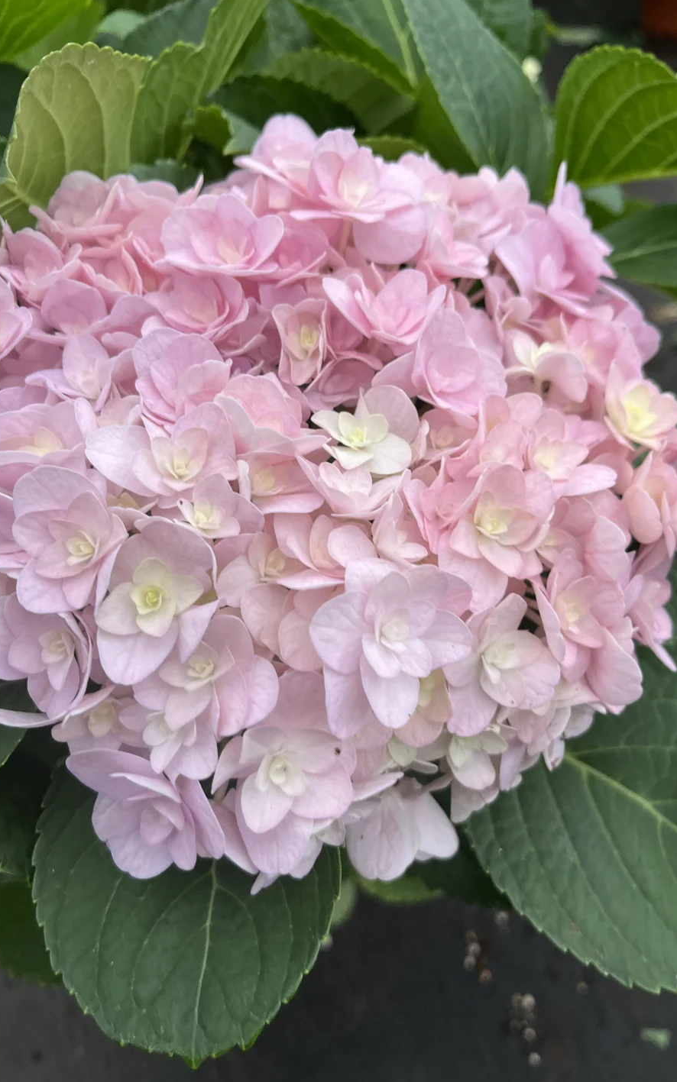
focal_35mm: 28
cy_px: 535
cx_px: 352
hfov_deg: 44.5
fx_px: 826
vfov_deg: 66.5
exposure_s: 1/122
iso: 100
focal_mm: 5.1
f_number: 1.6
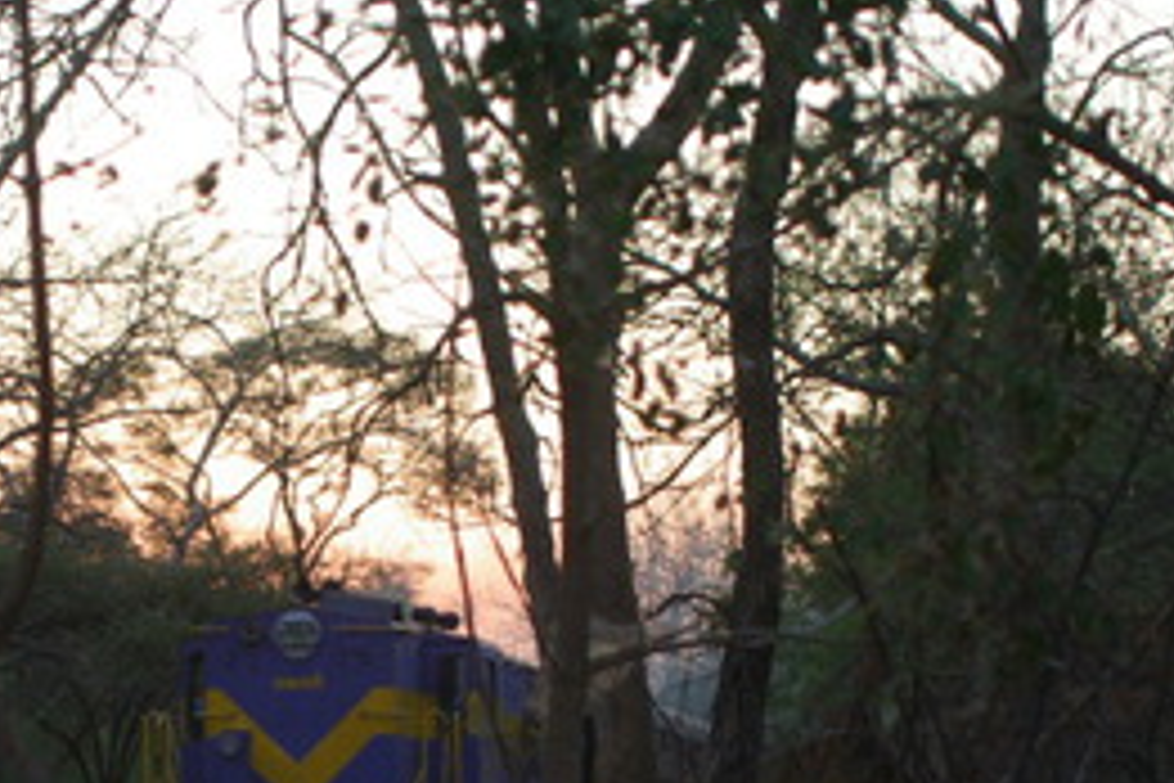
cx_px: 247
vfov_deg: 7.4
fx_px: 6000
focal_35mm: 184
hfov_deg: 11.1
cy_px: 722
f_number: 4
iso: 200
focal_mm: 50
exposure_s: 1/60
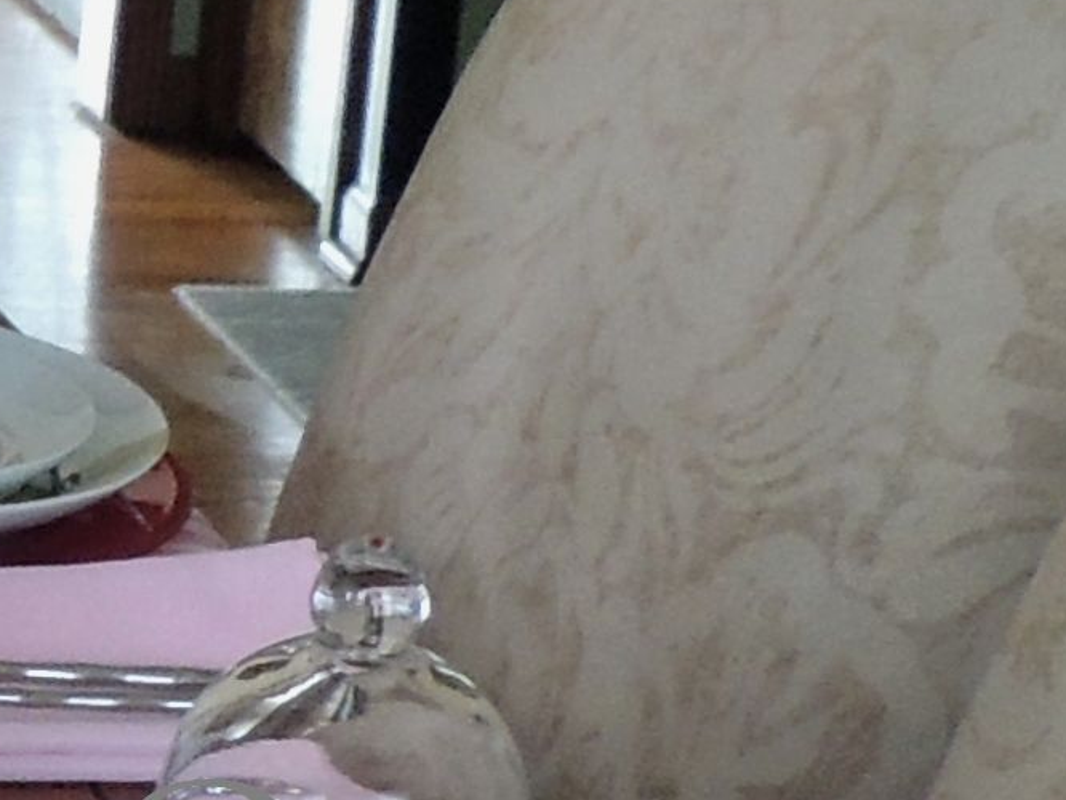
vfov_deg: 8.9
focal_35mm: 166
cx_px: -1178
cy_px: 443
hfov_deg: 10.7
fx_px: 5114
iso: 400
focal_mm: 4.3
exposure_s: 1/25
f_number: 3
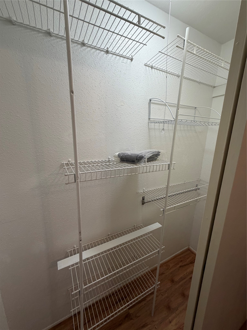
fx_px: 133
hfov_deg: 85.7
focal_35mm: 14
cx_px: 124
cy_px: 165
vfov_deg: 102.1
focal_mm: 2.22
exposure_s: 1/120
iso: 160
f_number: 2.2
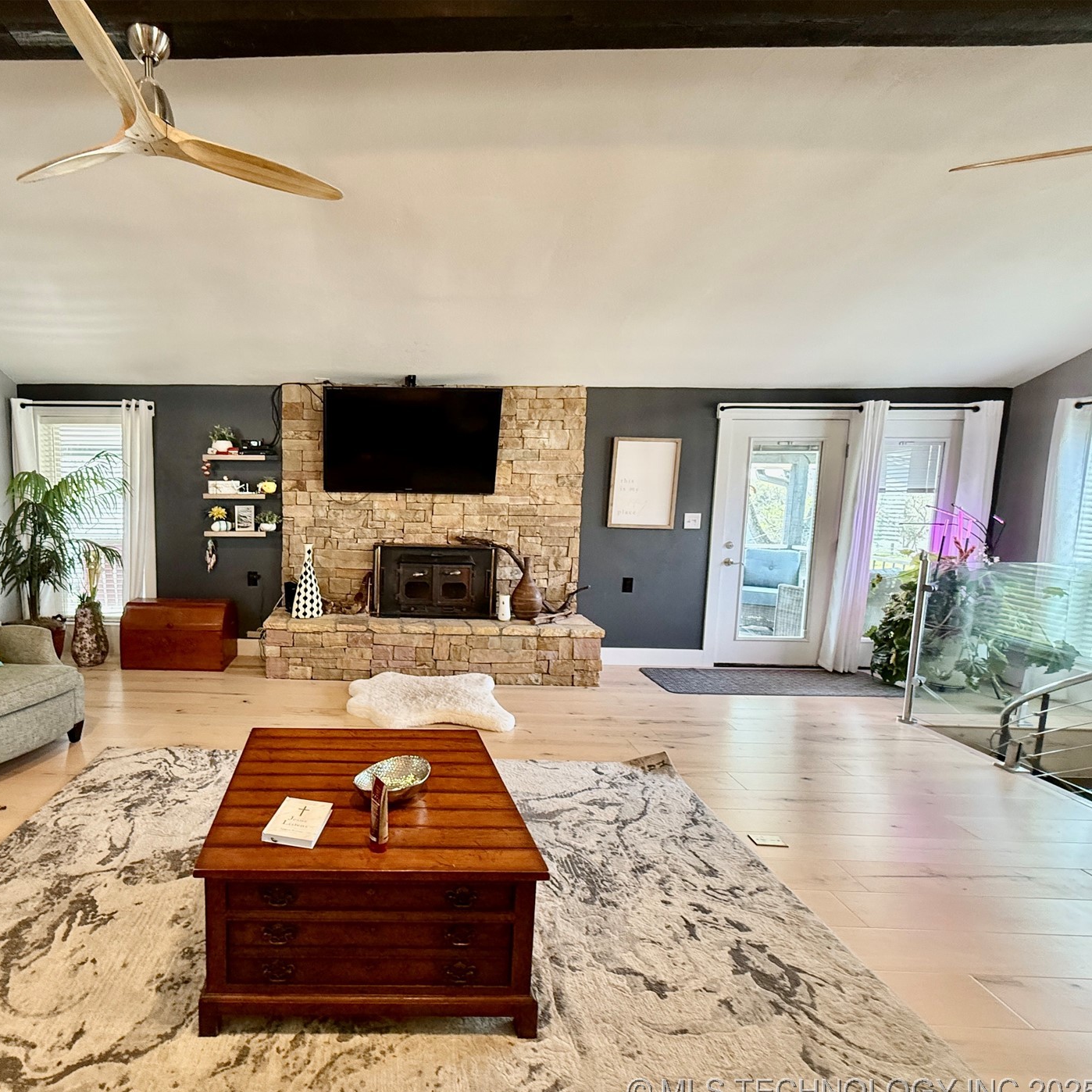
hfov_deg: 80.9
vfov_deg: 83.9
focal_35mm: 17
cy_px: 562
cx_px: 357
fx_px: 607
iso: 400
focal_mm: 2.22
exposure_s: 1/120
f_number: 2.2
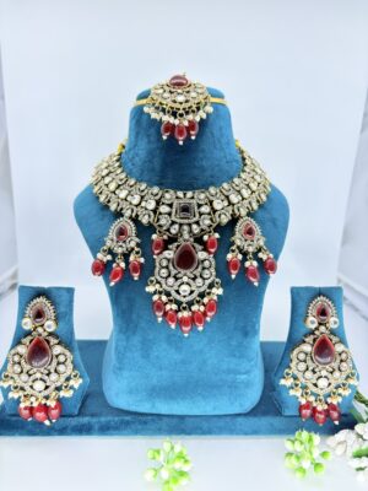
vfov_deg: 67.3
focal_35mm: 26
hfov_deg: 53.1
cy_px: 246
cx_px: 184
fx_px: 369
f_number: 1.6
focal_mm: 5.96
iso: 50
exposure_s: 1/311
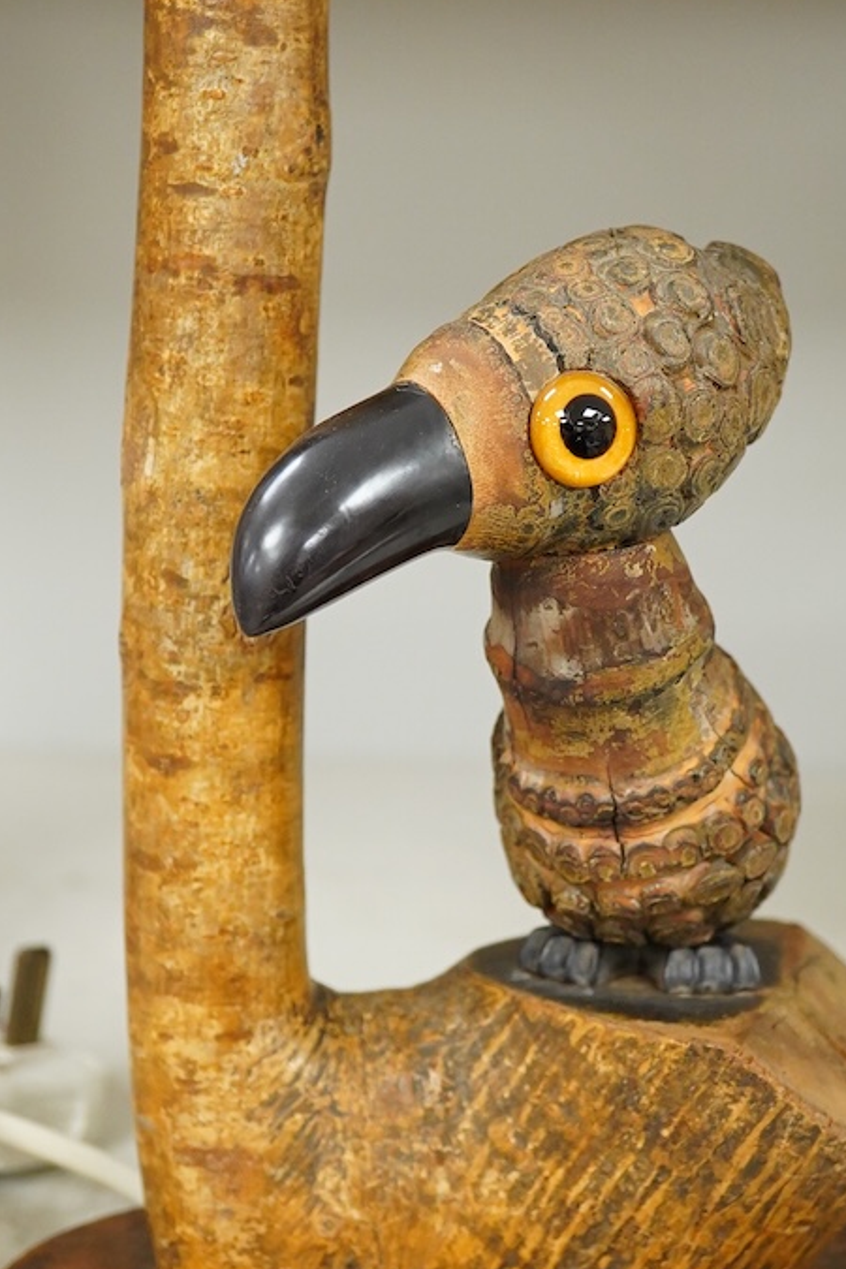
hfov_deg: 18.2
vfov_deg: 27.0
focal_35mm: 75
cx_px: 427
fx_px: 2644
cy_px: 640
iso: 2500
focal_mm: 30
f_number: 6.3
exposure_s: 1/160
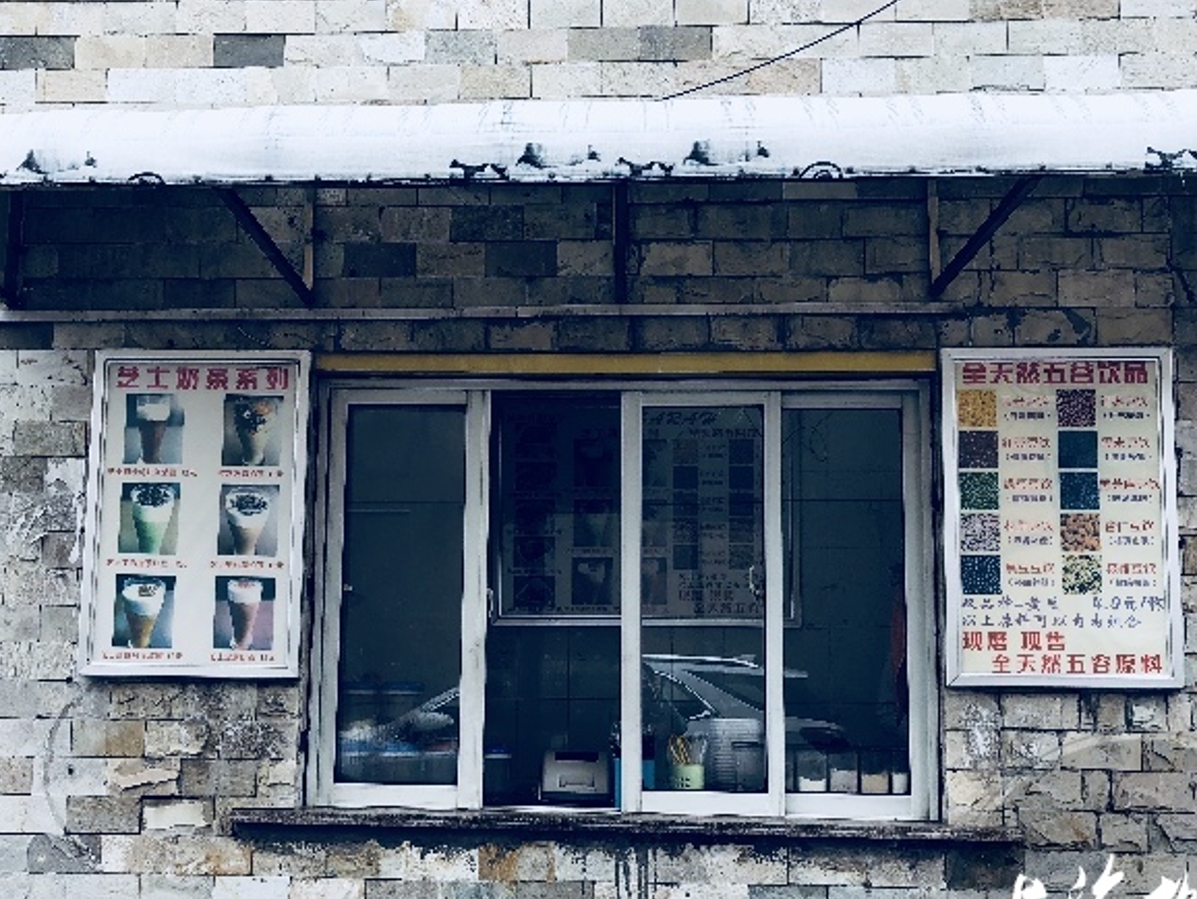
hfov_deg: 47.8
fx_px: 1349
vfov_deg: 36.7
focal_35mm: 39
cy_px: 526
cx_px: 533
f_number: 1.8
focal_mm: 4
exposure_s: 1/158
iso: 20
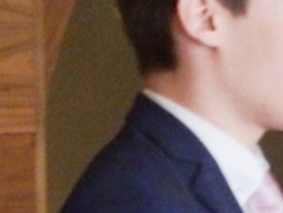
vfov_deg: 2.2
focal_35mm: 686
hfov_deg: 2.9
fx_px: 5615
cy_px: 219
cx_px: 316
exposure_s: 1/13
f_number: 5.9
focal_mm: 36.5
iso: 1600
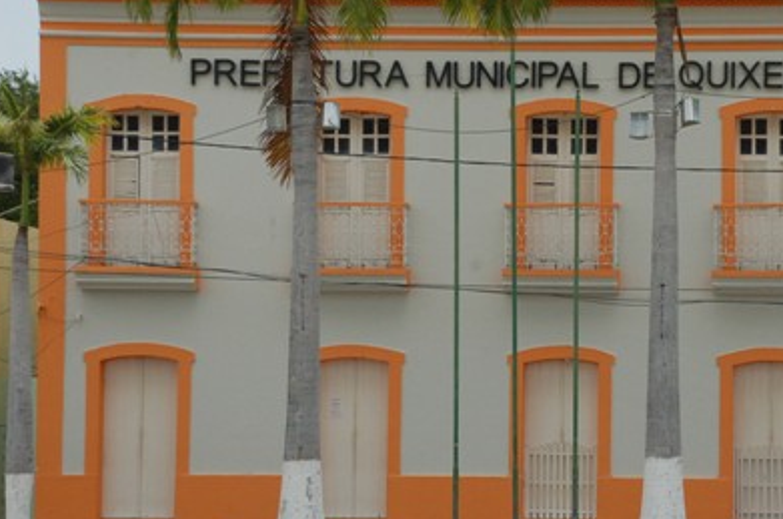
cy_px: 323
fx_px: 3516
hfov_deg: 12.6
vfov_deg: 8.4
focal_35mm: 162
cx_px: 629
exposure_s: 1/1600
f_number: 10
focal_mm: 66
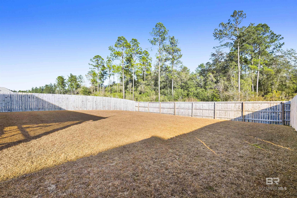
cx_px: 148
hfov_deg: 95.0
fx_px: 136
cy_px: 99
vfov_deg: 72.1
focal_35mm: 16
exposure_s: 1/160
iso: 400
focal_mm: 16.5
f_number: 11
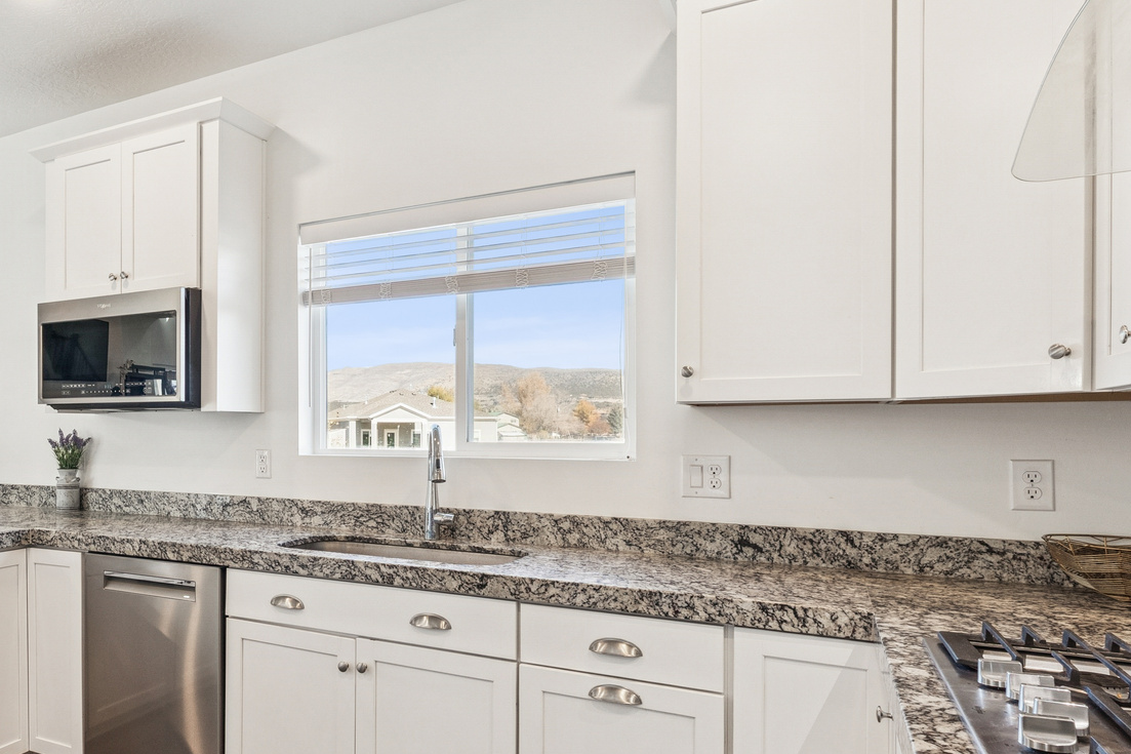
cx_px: 246
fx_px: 817
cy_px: 421
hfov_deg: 64.1
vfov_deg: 49.4
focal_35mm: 26
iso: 800
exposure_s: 1/50
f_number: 9
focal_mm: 14
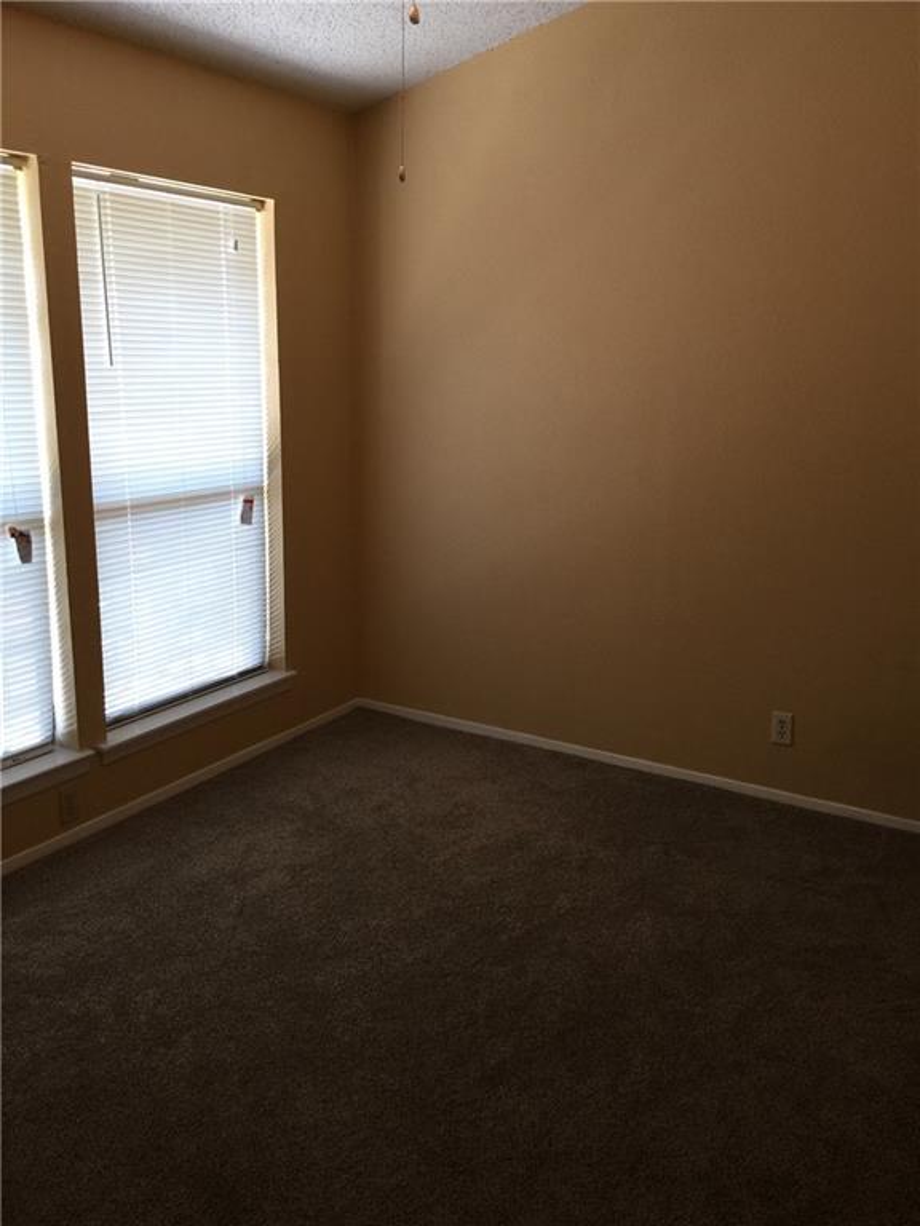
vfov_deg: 61.7
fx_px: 1028
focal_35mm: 29
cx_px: 460
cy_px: 613
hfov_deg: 48.2
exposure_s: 1/30
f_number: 2.2
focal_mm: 4.15
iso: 40
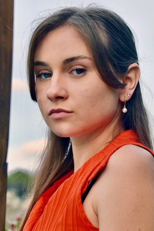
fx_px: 674
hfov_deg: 13.0
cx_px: 77
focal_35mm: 105
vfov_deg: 19.5
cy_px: 116
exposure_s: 1/500
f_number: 5.6
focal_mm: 70
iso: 280
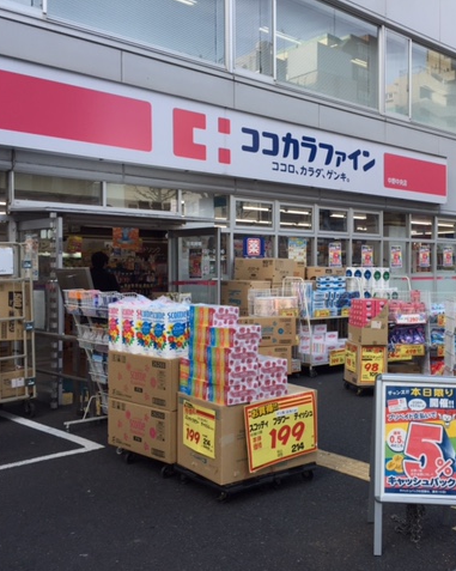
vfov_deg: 48.0
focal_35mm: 38
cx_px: 327
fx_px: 642
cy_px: 285
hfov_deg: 38.4
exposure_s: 1/434
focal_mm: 4.15
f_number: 2.2
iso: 32
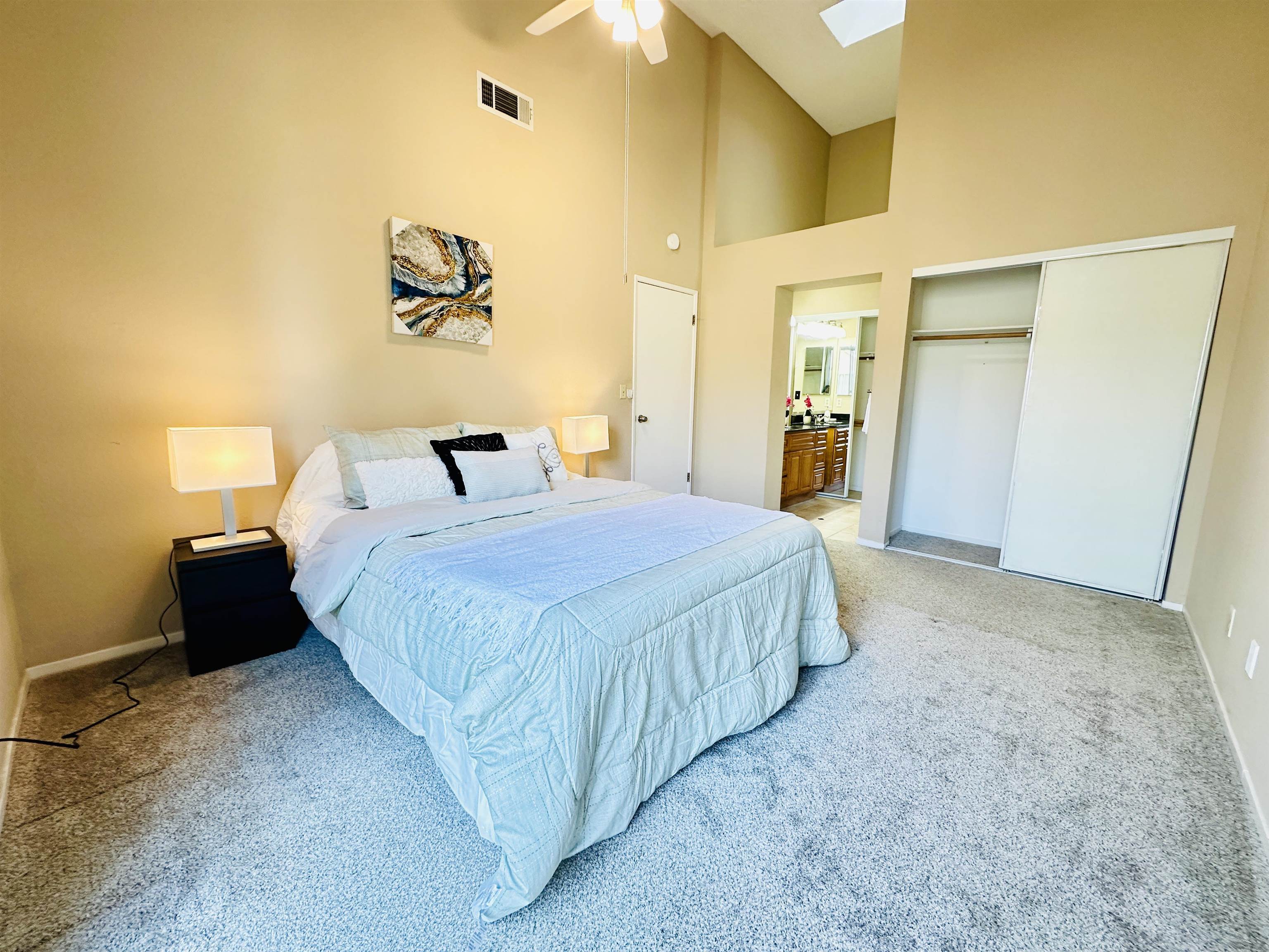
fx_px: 513
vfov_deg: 85.7
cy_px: 476
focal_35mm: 14
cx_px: 634
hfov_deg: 102.1
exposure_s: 1/60
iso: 200
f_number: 2.2
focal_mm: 2.22
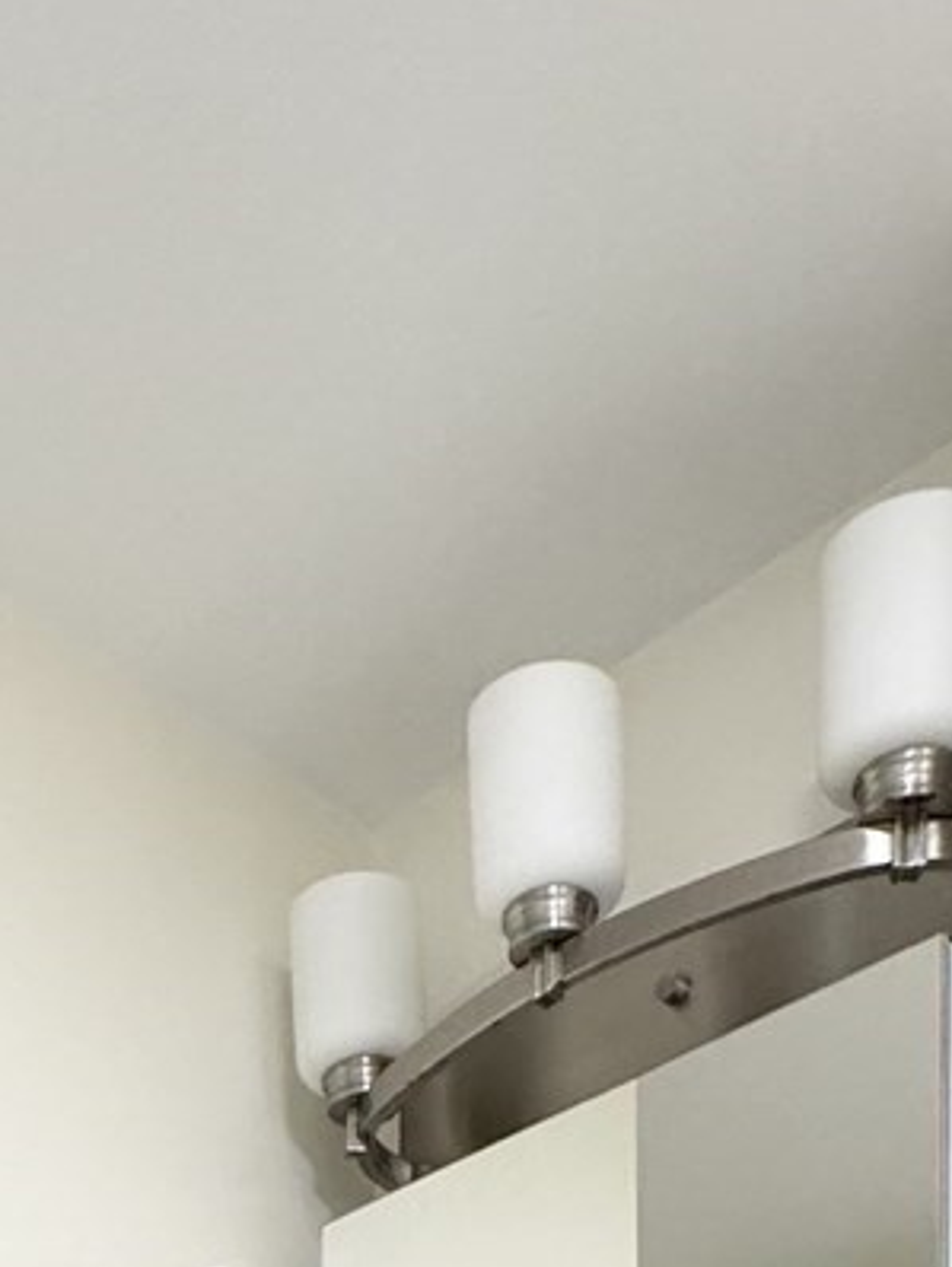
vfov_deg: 23.8
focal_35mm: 54
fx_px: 1978
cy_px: 2107
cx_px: 191
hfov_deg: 26.6
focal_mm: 2.22
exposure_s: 1/120
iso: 320
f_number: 2.2
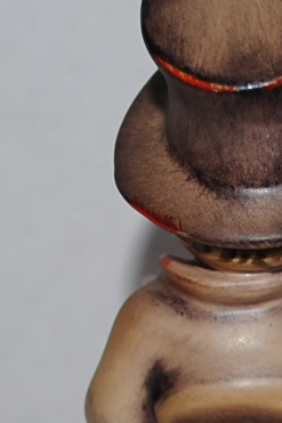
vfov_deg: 10.8
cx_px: 443
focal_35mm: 188
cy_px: 479
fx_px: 2211
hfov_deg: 7.2
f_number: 4
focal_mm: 24
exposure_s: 1/25
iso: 100
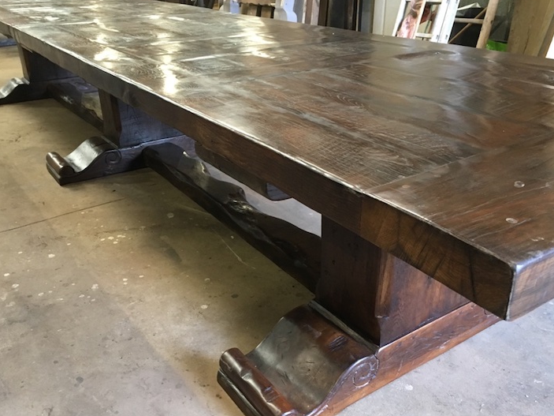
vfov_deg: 42.9
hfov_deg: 55.3
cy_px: 225
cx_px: 287
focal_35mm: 33
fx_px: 528
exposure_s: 1/33
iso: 200
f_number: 2.2
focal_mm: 4.15
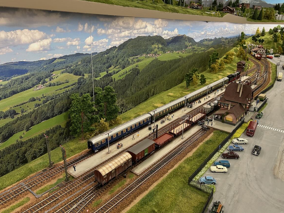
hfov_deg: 65.3
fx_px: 222
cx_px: 146
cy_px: 104
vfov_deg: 51.4
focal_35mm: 27
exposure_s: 1/75
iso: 125
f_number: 1.5
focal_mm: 5.7
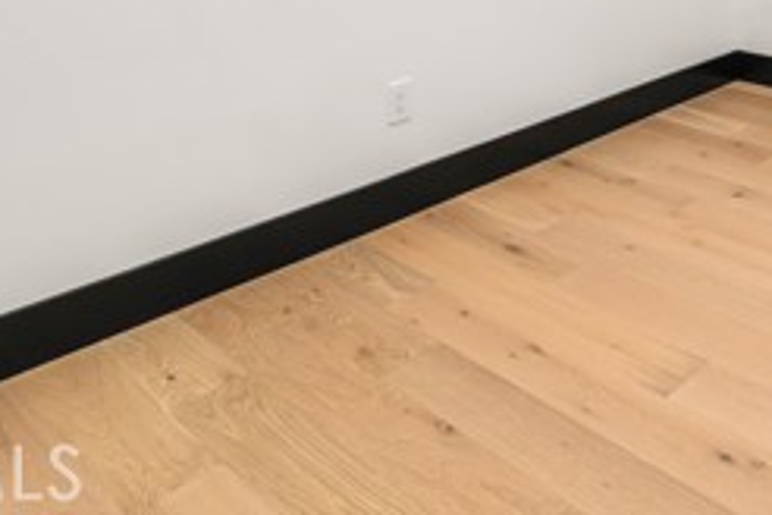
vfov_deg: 28.3
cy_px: -151
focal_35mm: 39
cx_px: 781
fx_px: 836
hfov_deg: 42.4
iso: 320
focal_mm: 10
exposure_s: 1/6
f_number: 7.1
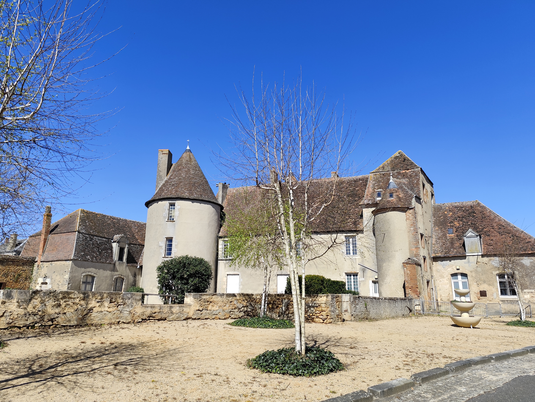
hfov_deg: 73.9
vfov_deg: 58.9
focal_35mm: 23
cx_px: 268
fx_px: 355
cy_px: 201
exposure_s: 1/679
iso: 50
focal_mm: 6.14
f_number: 1.65
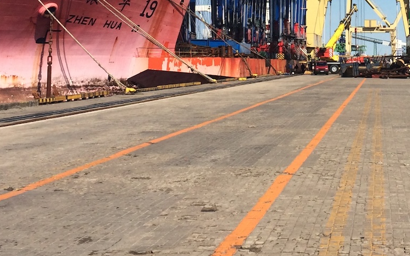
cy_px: -72
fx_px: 849
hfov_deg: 26.5
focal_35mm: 76
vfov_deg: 16.3
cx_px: 348
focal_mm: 4.15
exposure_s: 1/3165
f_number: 2.2
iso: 32
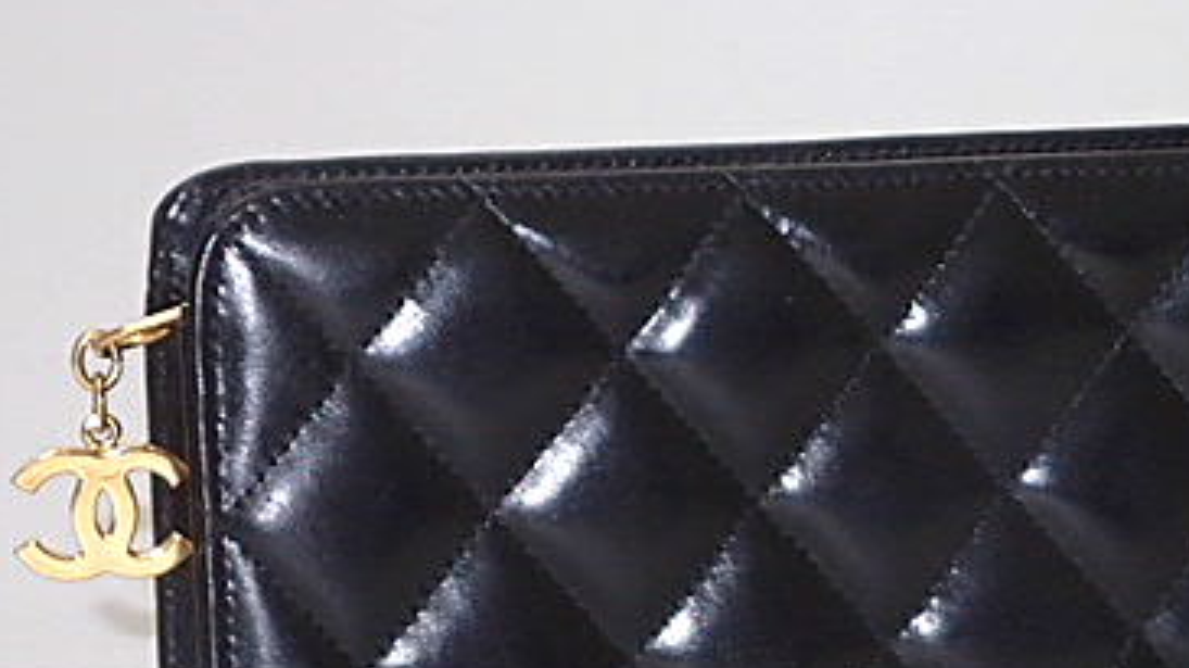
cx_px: 974
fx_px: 6020
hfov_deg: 11.2
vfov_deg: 6.3
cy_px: 531
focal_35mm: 191
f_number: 4.9
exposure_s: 1/100
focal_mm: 18
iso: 500
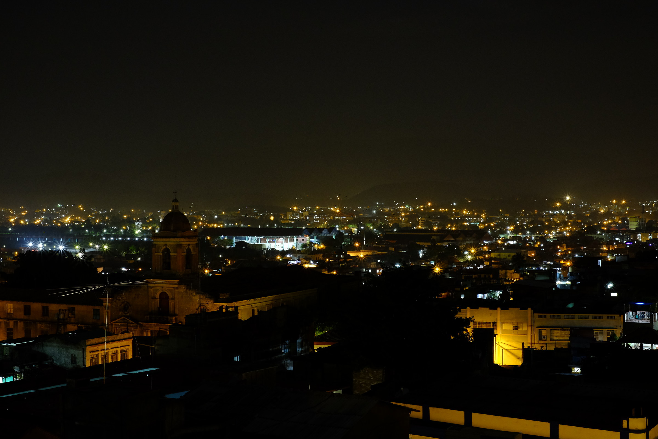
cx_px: 329
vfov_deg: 25.5
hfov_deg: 37.5
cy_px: 220
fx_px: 969
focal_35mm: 53
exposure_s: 3
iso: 1600
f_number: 10
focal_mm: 35
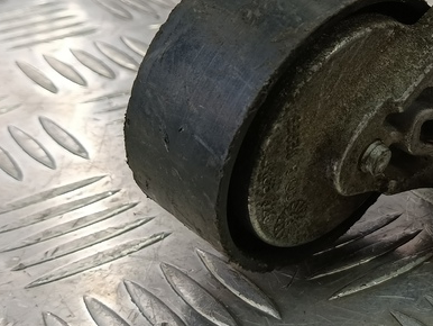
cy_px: 106
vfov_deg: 23.9
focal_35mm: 61
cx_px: 457
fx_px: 764
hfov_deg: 29.1
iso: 111
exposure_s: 1/50
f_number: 1.6
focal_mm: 4.11
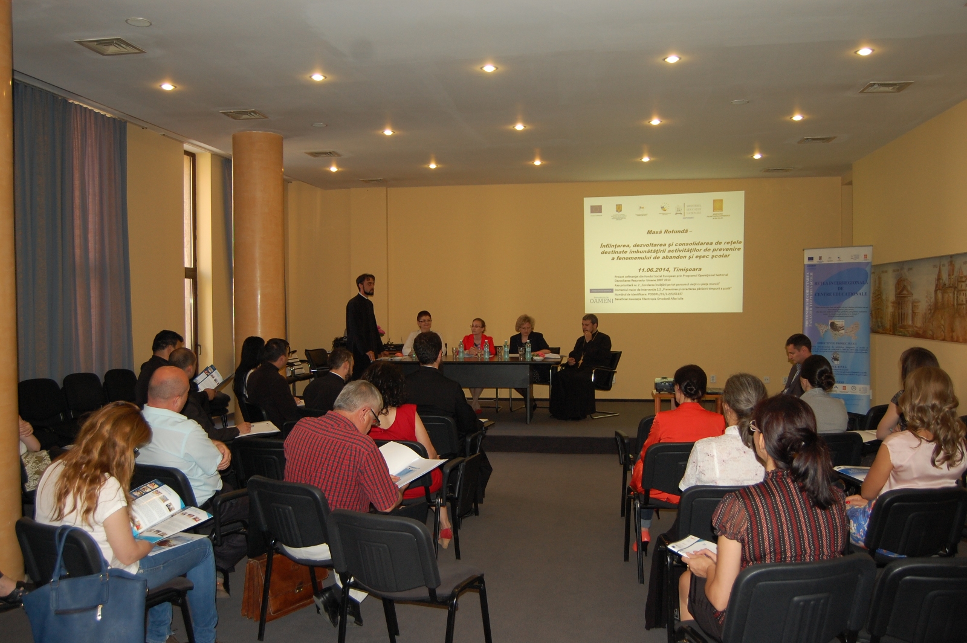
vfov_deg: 43.5
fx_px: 805
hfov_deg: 62.0
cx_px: 484
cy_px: 322
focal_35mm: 30
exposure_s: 1/60
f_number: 3.8
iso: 400
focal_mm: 20
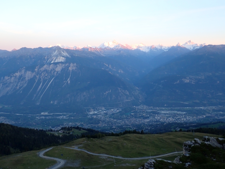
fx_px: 234
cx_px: 112
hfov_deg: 51.4
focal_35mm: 36
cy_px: 84
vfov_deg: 39.7
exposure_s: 1/80
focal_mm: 6.37
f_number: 2.5
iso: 200
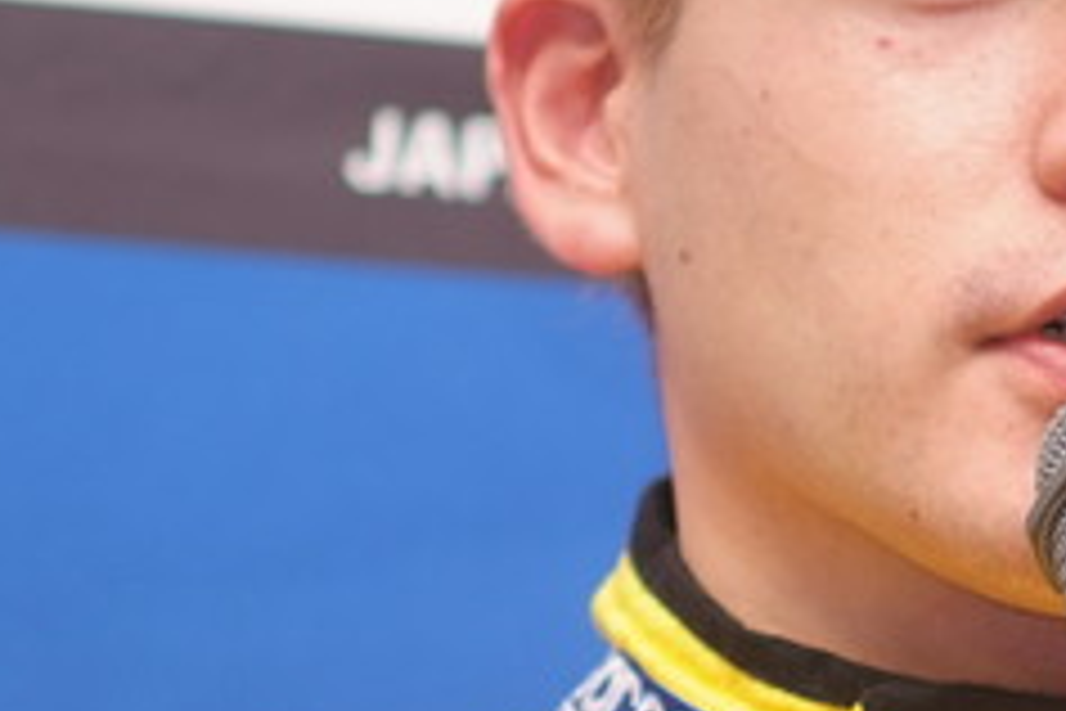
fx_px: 24250
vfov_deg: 1.7
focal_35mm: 819
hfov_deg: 2.5
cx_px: 1008
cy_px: 342
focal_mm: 180
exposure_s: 1/250
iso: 400
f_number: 2.8
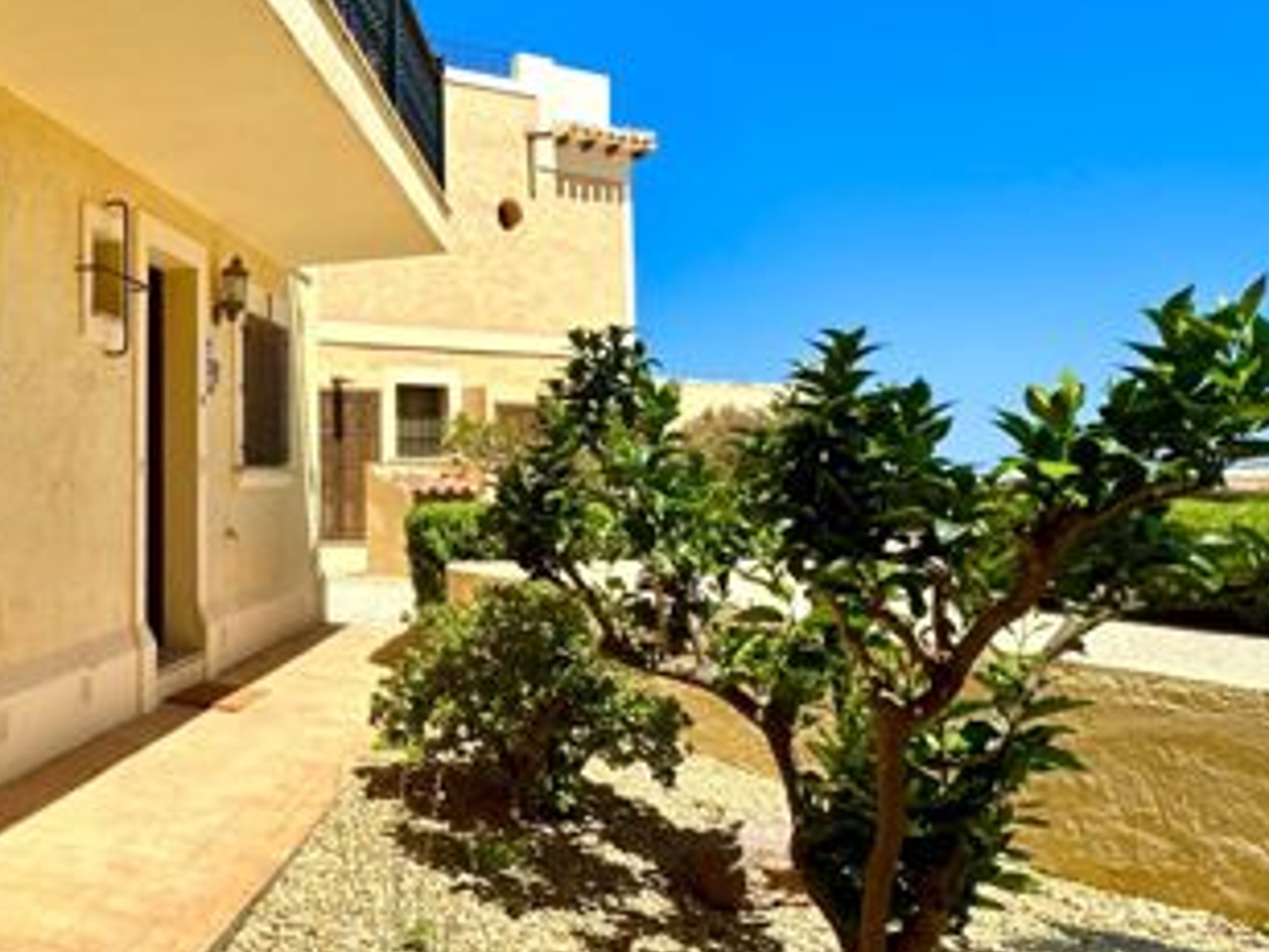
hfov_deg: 48.4
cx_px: 43
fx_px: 1173
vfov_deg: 44.1
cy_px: 416
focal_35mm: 32
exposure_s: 1/1887
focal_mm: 2.22
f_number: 2.2
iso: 40
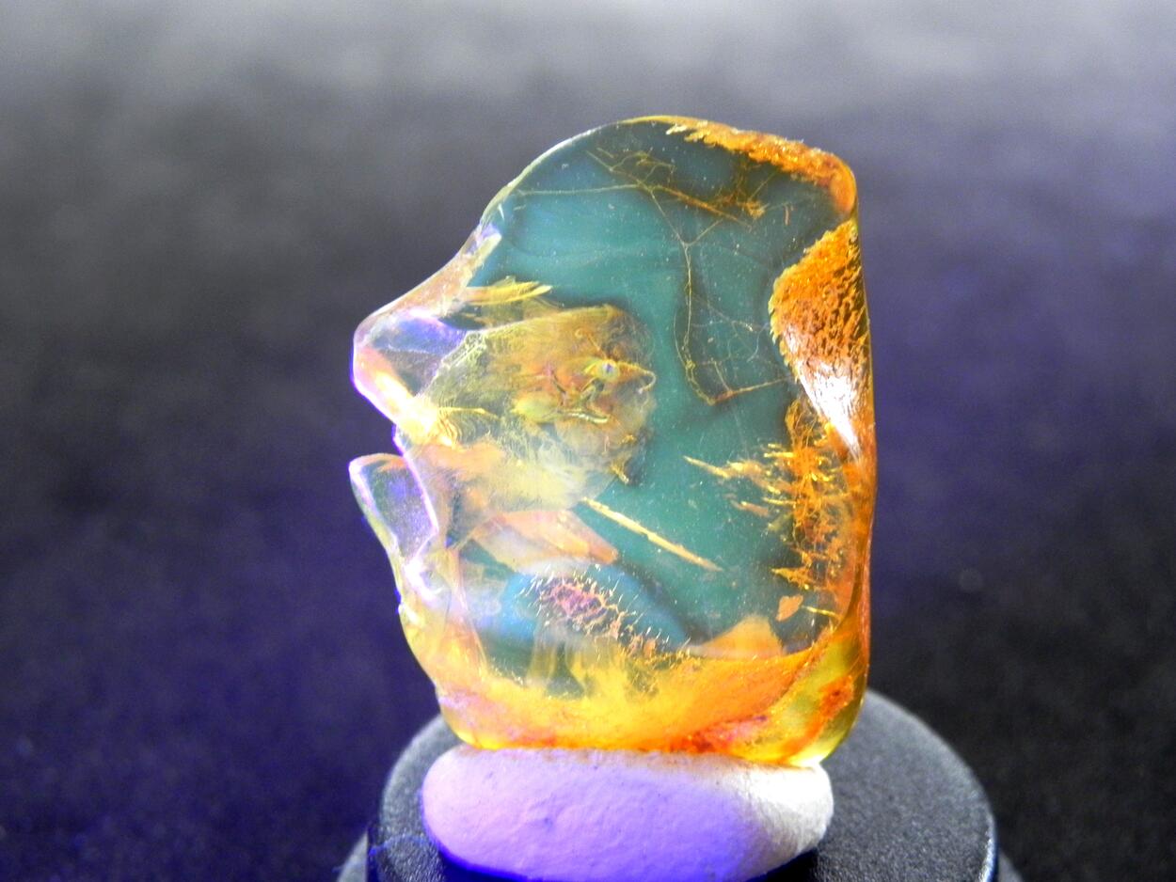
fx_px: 2548
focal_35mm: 75
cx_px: 588
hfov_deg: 26.0
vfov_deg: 19.6
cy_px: 441
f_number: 4
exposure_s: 1/2.2
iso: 400
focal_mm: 13.4
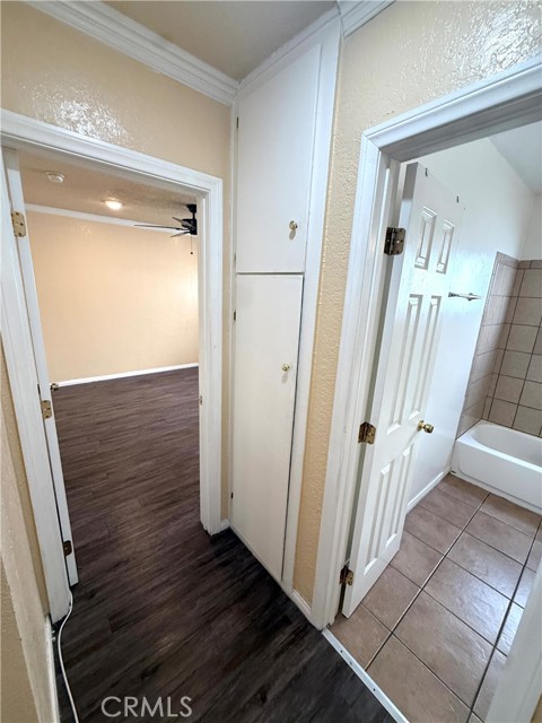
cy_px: 362
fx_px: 292
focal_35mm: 14
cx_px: 271
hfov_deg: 85.7
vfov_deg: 102.1
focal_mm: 2.22
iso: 200
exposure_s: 1/120
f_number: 2.2
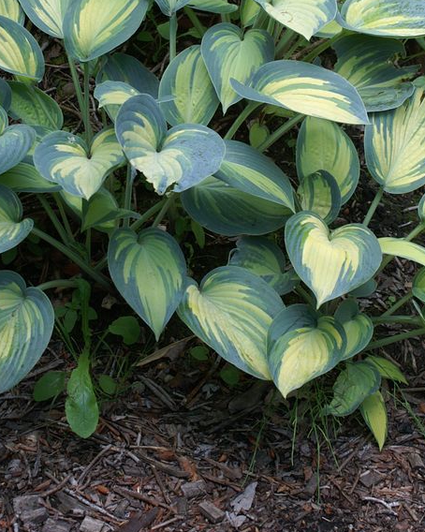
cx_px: 228
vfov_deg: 18.3
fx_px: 1636
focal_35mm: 104
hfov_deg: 14.8
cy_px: 125
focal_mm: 35
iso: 100
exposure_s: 1/80
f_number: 6.3
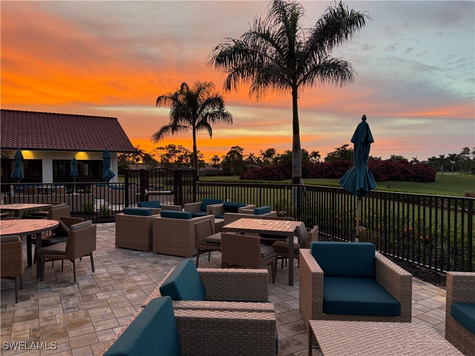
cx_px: 238
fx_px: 329
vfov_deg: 56.8
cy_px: 178
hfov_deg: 71.6
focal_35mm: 24
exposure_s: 1/120
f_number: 1.78
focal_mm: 6.76
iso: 125
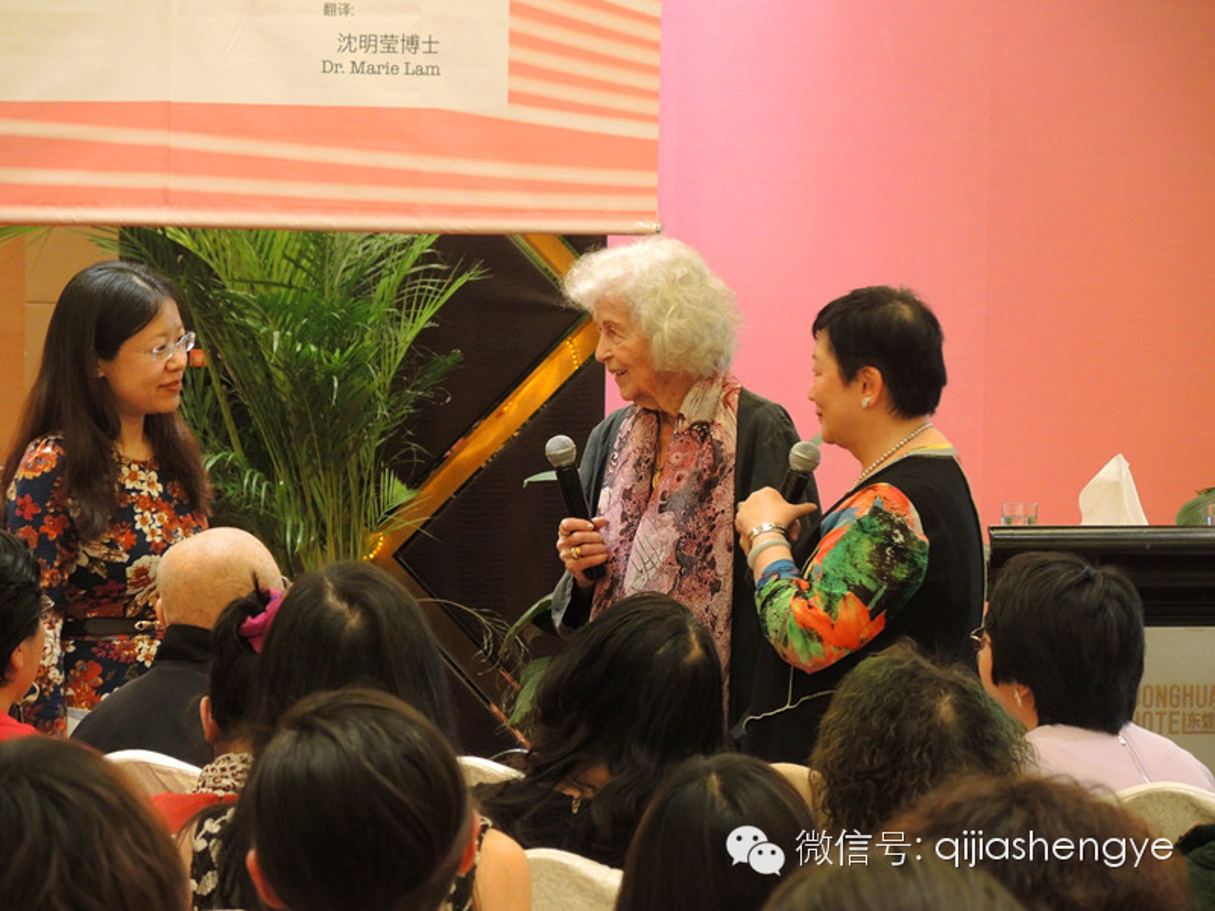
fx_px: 5335
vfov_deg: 9.8
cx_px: 608
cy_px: 456
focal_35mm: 152
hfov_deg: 13.0
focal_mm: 32.6
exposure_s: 1/15
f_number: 3.5
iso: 800
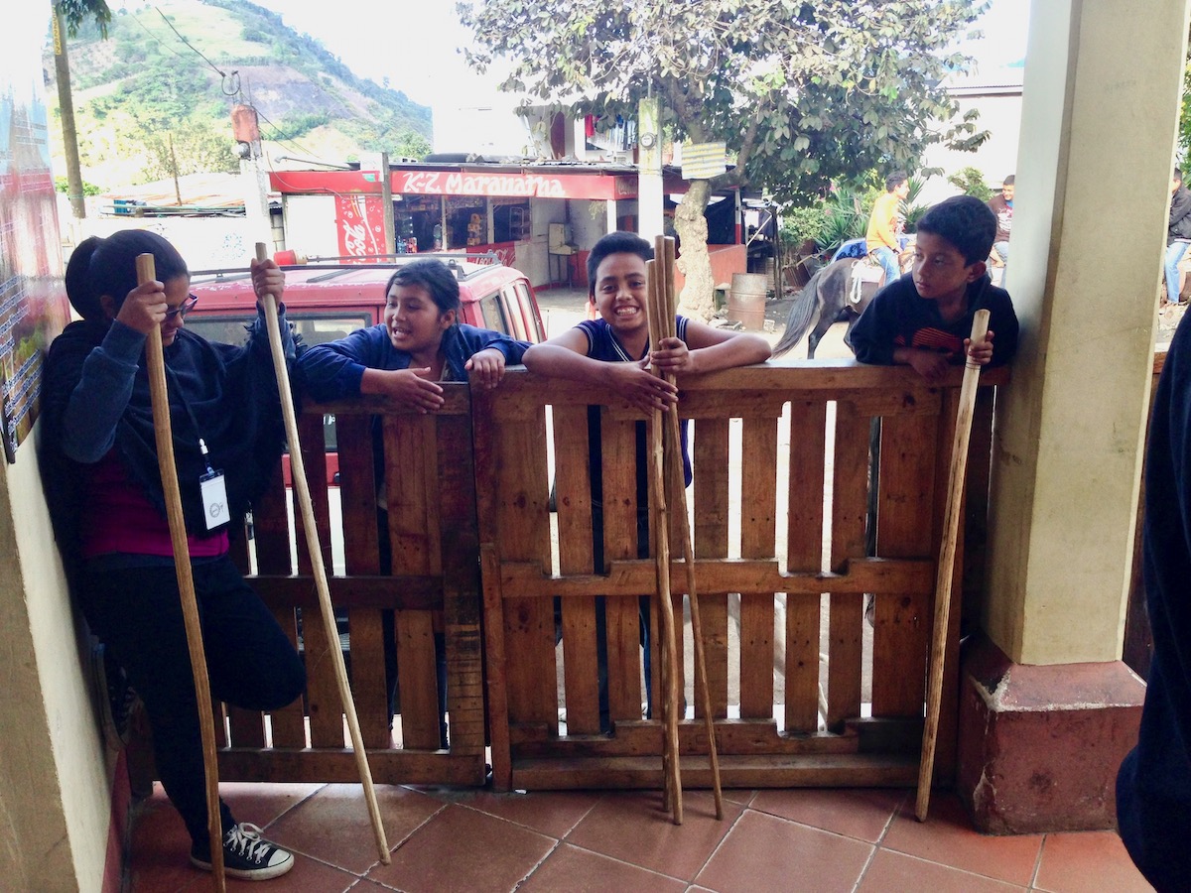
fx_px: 1135
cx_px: 596
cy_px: 446
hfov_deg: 55.4
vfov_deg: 42.9
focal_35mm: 33
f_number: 2.4
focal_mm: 4.12
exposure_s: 1/120
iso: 64
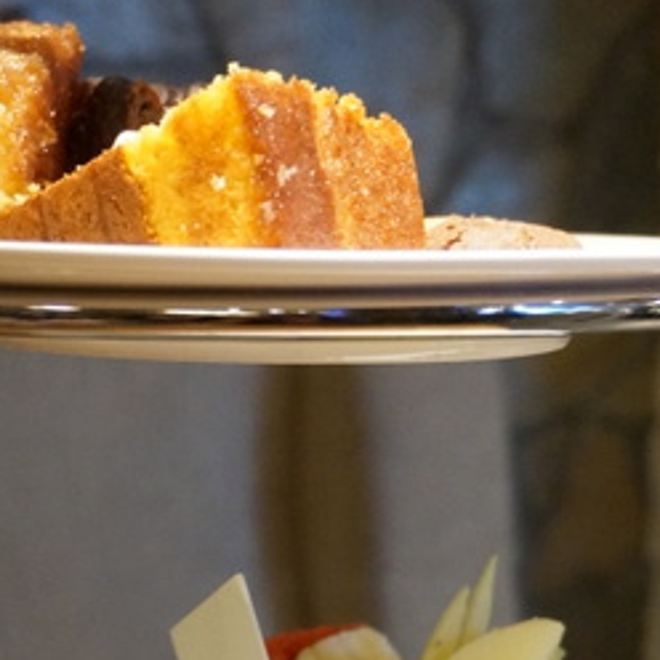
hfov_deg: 18.9
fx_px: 1985
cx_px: 297
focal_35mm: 92
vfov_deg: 17.9
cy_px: 814
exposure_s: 1/50
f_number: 4.5
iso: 3200
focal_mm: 28
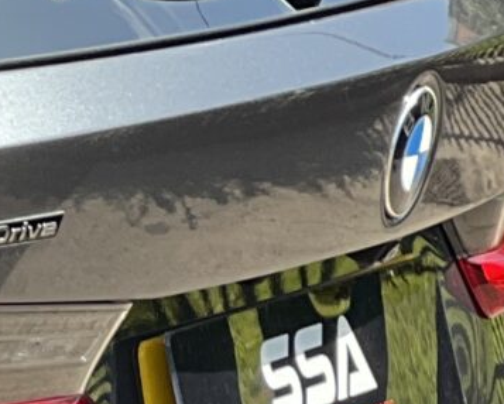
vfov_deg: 2.9
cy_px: 578
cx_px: -806
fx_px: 8044
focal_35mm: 539
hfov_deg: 3.5
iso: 25
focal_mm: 9
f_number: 2.8
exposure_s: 1/157
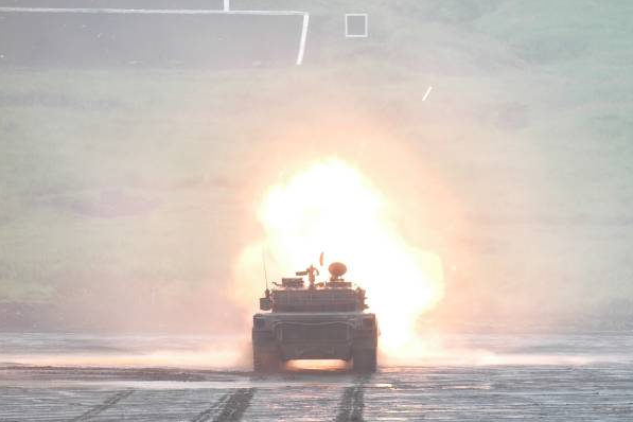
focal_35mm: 250
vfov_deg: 5.5
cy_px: 211
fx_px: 4387
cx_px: 317
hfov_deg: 8.3
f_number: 5
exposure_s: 1/125
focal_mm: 165
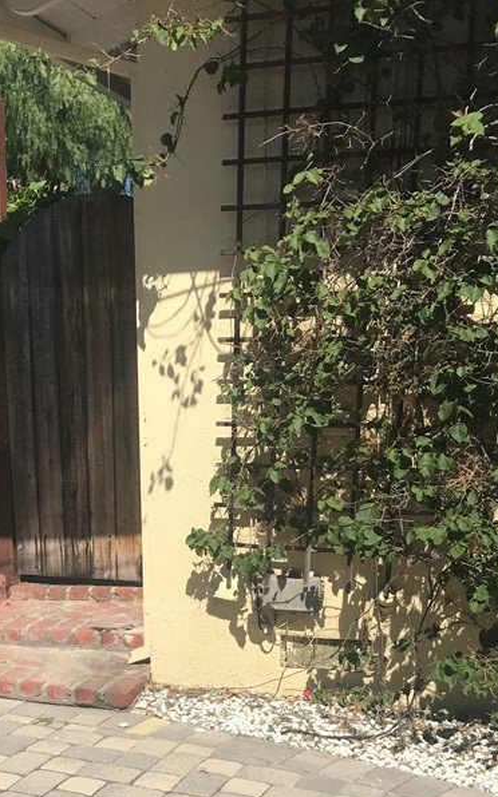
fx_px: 1109
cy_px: 662
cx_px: 124
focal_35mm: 51
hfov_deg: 25.0
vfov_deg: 37.8
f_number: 1.8
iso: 20
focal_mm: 3.99
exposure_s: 1/3690
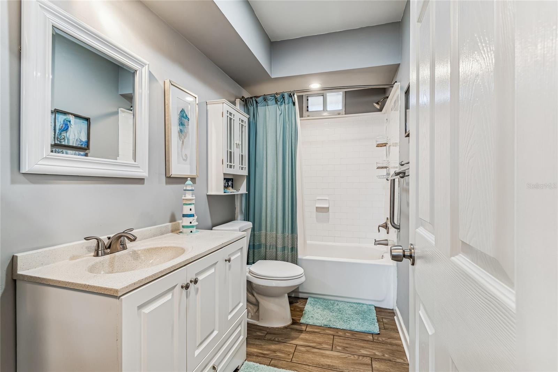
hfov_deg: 100.4
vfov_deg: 77.3
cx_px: 279
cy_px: 186
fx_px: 232
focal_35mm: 15
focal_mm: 10
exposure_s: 1/2.5
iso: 100
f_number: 7.1
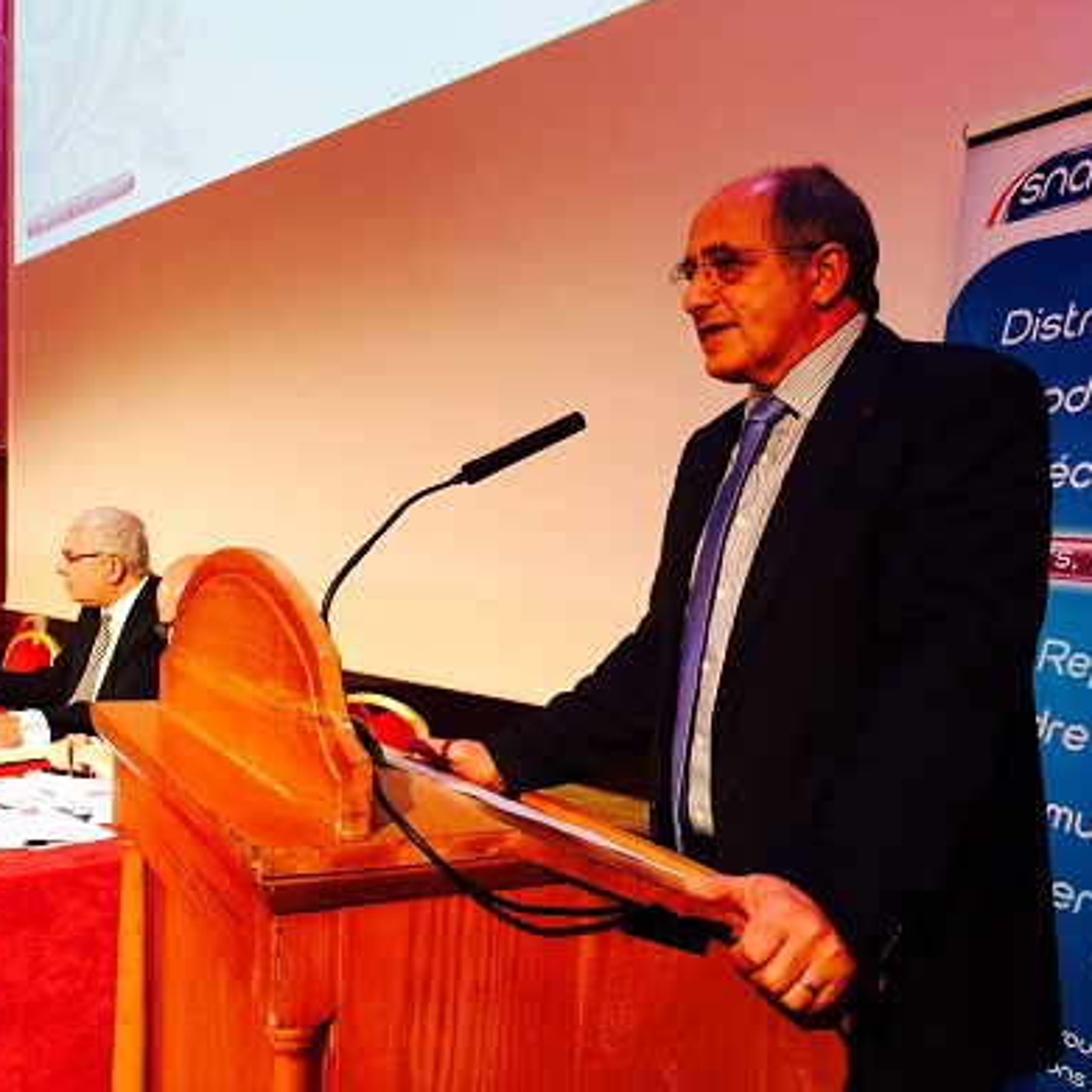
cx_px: 438
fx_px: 1249
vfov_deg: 47.2
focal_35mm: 35
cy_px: 554
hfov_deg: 47.0
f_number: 2.2
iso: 64
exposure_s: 1/15
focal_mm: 4.15
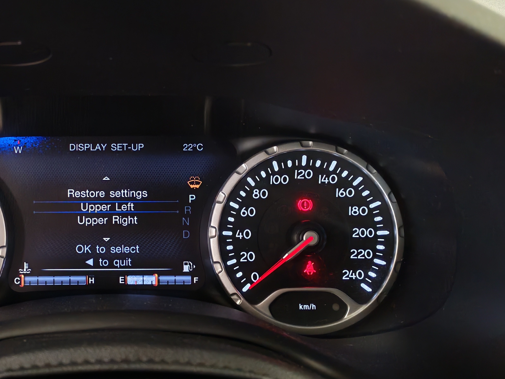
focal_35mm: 45
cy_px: 218
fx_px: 656
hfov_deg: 40.2
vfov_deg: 32.1
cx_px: 93
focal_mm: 6.12
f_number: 1.9
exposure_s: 1/50
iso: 1600
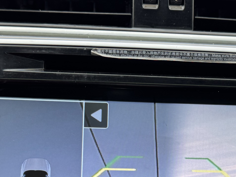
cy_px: 143
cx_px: 148
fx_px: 491
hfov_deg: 26.9
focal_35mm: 72
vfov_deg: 20.2
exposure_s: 1/100
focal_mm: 6.76
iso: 80
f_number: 1.78
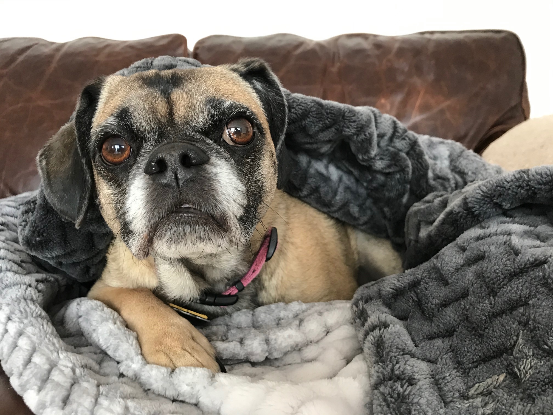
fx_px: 447
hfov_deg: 63.4
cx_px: 276
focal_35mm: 28
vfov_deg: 49.7
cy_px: 208
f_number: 1.8
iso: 40
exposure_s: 1/15
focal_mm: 3.99
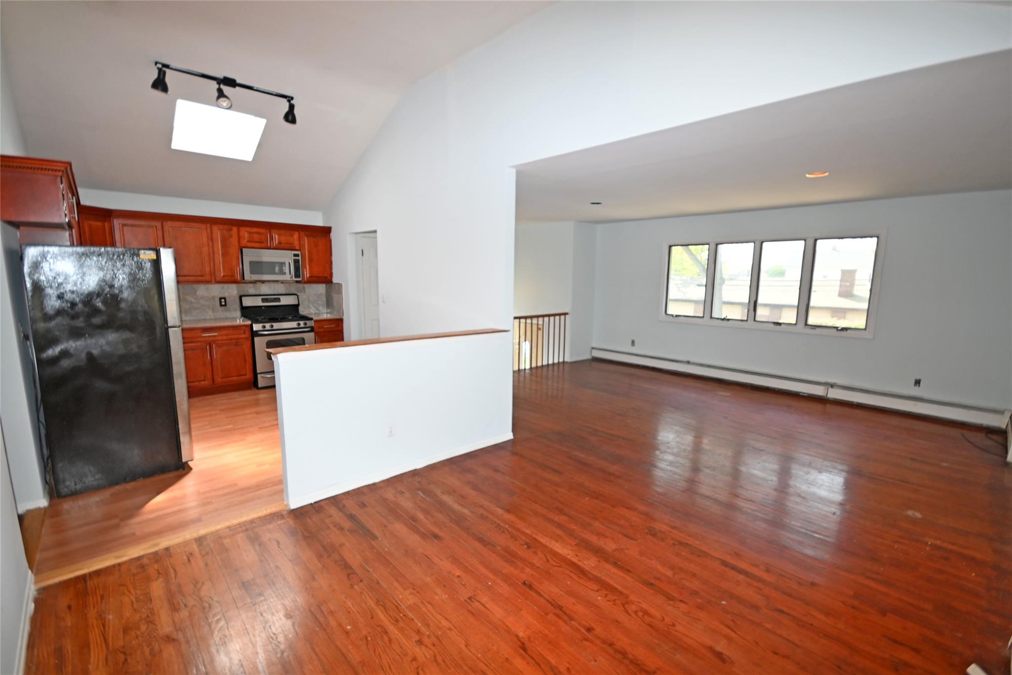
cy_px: 338
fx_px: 422
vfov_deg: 77.3
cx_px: 506
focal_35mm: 15
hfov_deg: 100.4
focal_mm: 10
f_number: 4.5
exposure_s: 1/80
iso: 200
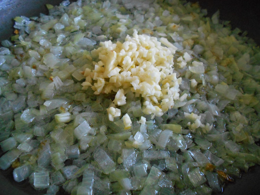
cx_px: 130
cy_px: 98
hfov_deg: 67.3
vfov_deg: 53.1
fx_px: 195
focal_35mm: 26
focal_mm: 4.6
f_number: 3.2
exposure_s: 1/125
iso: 800
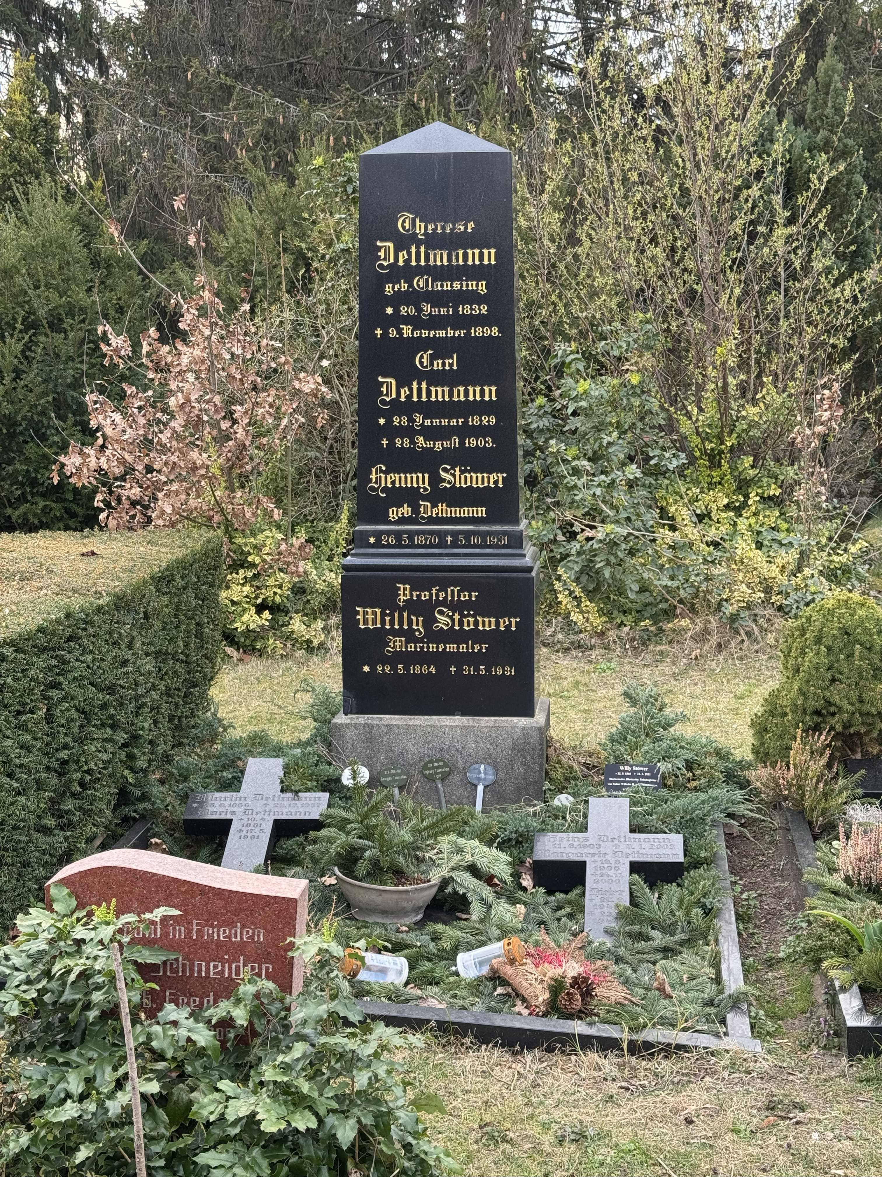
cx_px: 441
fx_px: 1631
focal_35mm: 48
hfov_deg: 30.3
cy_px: 588
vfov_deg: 39.7
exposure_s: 1/213
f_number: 1.78
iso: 64
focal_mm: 6.76
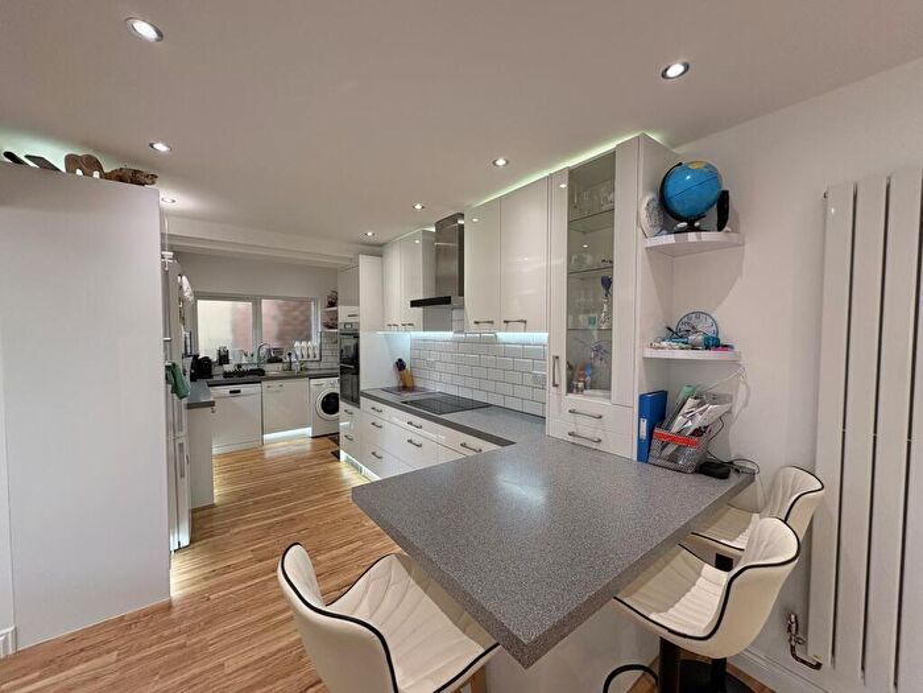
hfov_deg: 102.1
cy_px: 346
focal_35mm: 14
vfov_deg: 85.7
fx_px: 373
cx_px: 462
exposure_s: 1/100
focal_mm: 2.22
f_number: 2.2
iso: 125
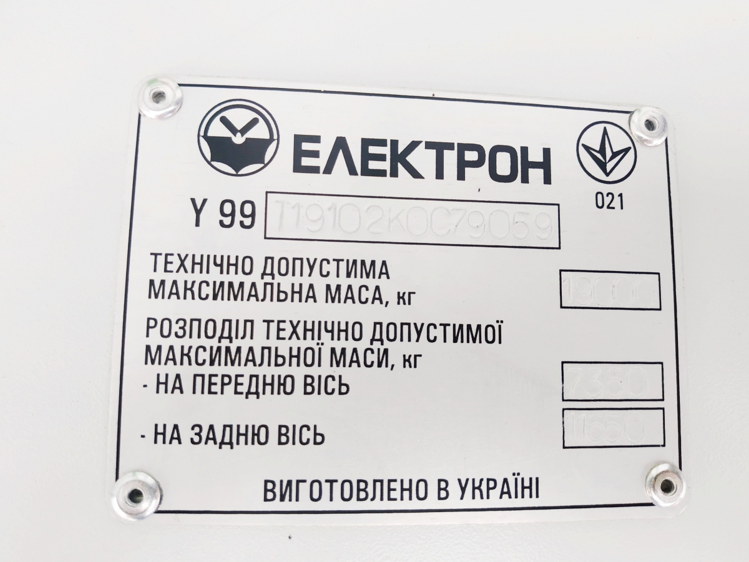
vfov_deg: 56.8
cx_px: 374
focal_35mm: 24
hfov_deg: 71.6
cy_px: 281
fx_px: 519
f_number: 1.9
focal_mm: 3.94
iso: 100
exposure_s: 1/109
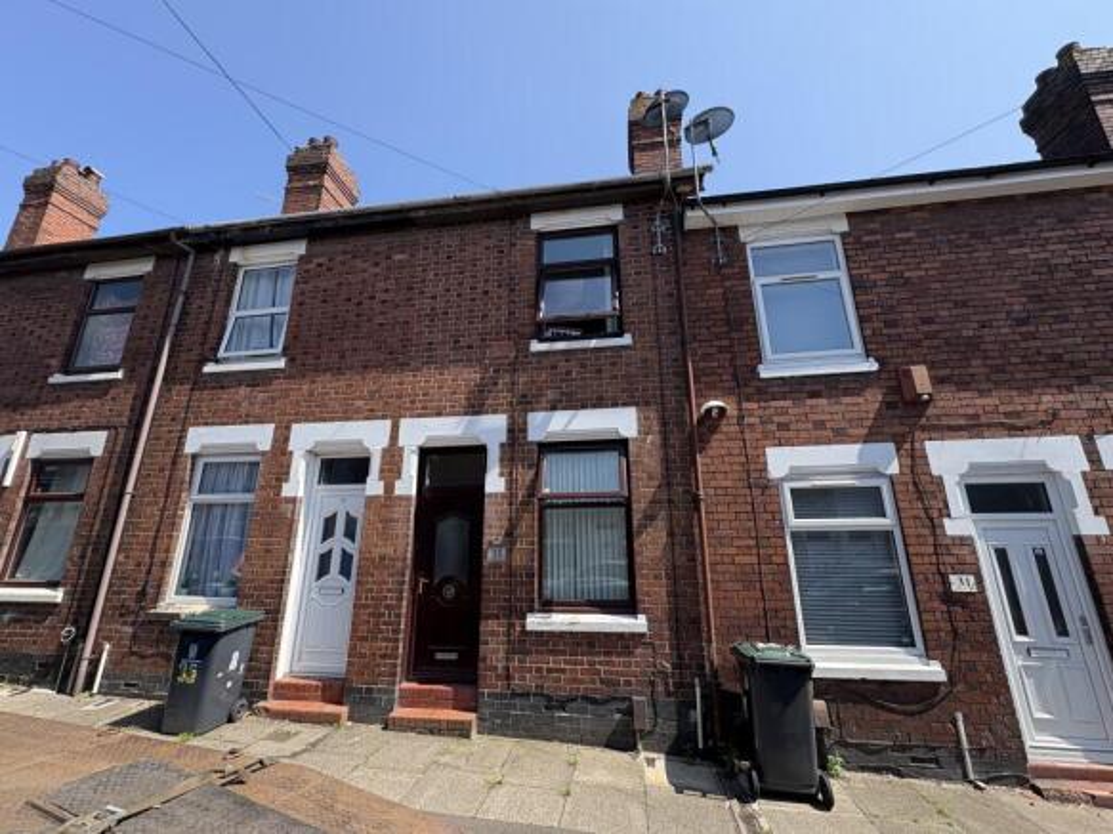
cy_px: 417
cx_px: 556
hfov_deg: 102.1
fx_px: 450
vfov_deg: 85.7
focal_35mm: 14
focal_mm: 2.22
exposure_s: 1/652
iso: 50
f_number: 2.2
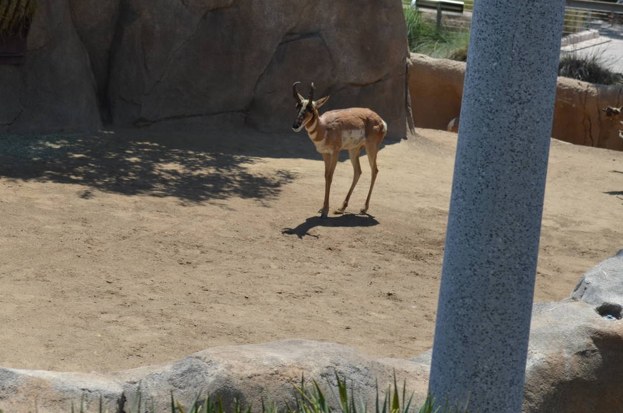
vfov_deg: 10.3
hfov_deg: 15.5
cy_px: 107
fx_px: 2276
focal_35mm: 132
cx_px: 142
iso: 110
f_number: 8
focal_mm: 55
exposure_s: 1/250
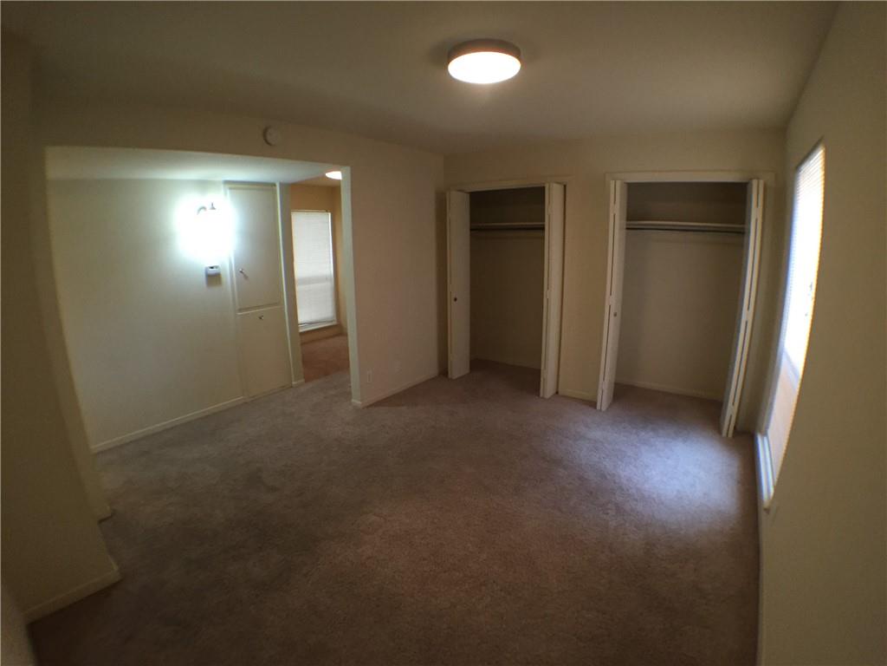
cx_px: 444
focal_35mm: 29
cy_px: 333
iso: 200
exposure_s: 1/30
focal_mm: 4.15
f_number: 2.2
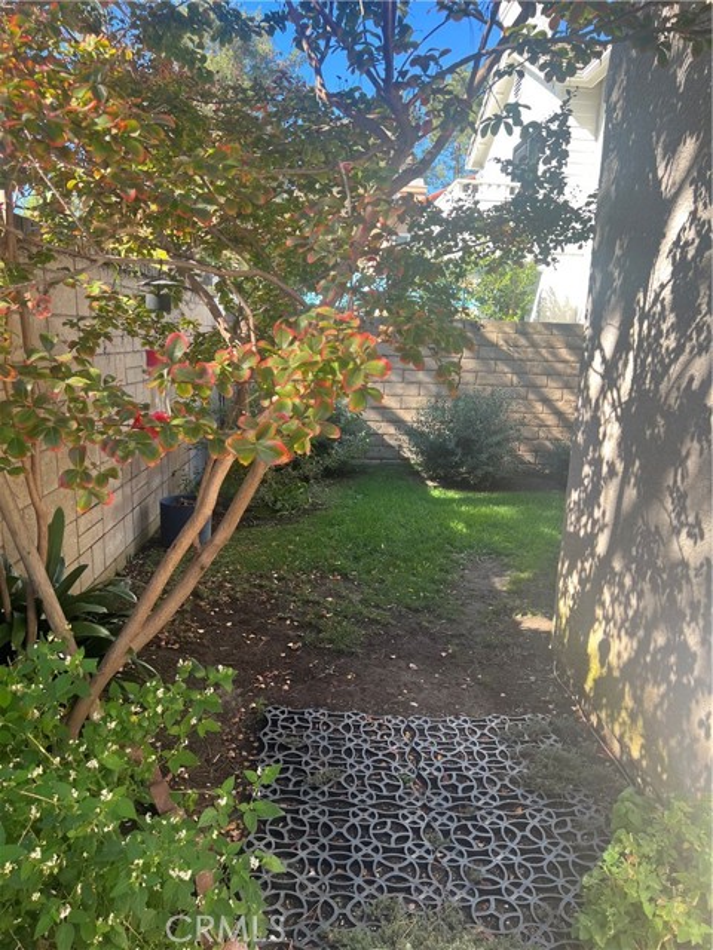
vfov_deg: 67.3
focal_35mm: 26
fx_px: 714
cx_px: 356
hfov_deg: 53.1
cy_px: 475
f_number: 1.5
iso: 50
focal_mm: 5.7
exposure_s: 1/391
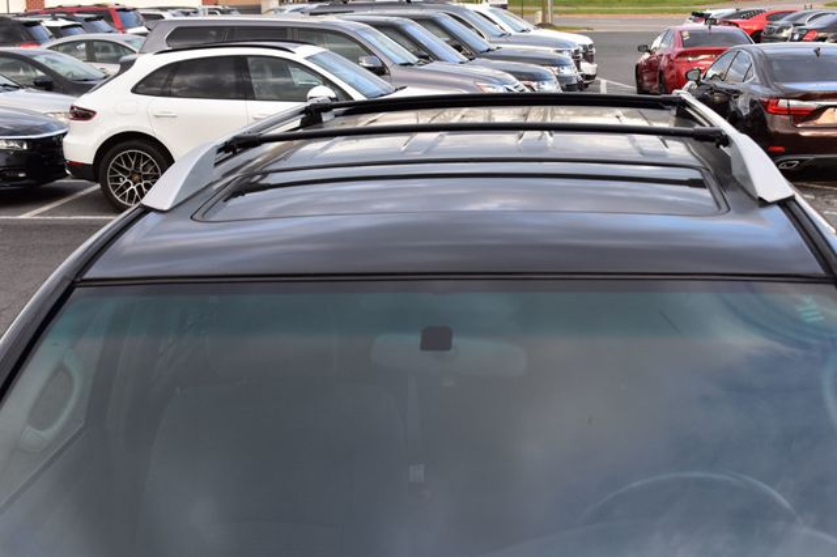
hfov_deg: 35.1
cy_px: 278
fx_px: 1325
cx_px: 418
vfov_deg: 23.8
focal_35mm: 57
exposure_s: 1/100
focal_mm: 38
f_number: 9
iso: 400
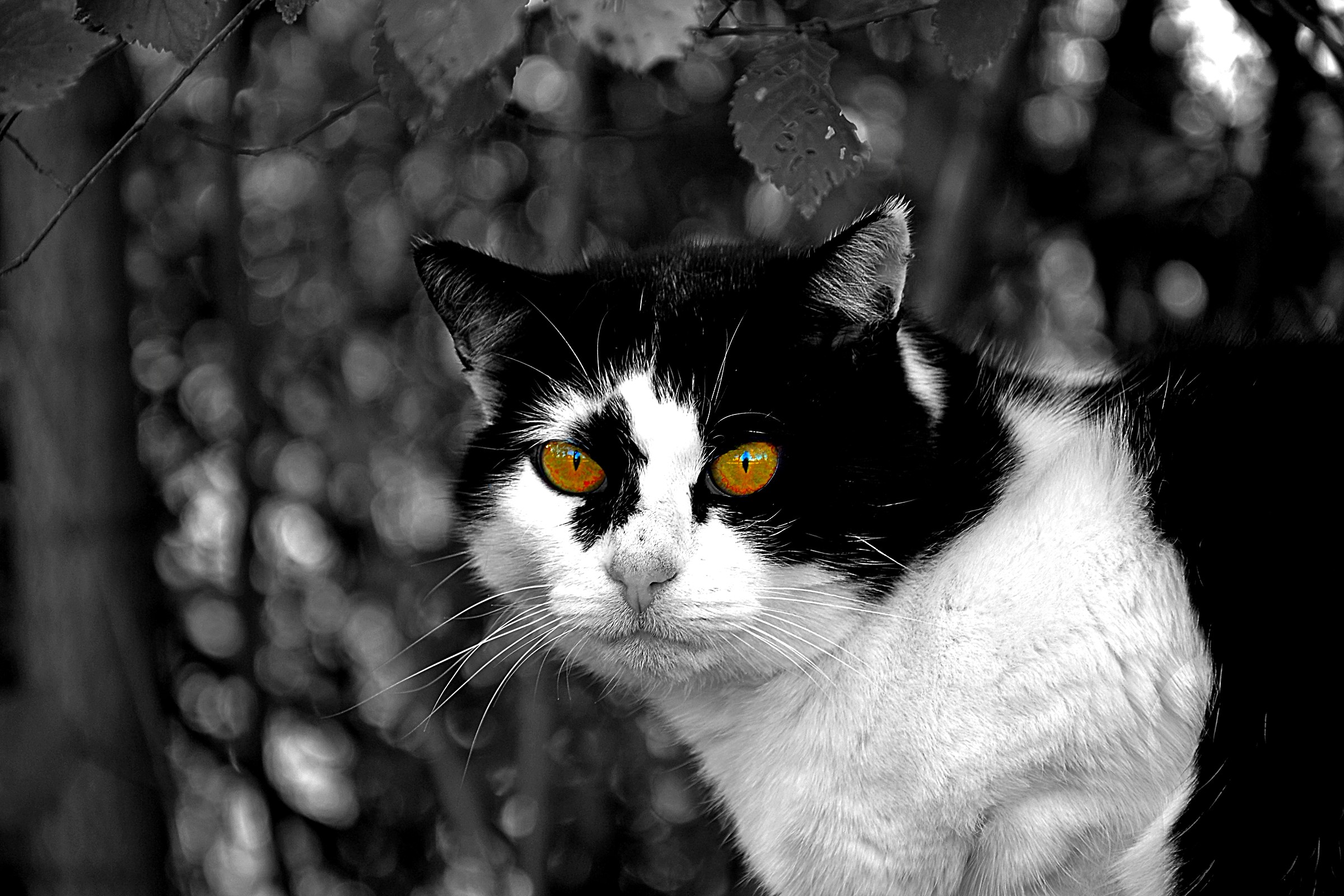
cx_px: 672
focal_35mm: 158
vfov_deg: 8.7
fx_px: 5880
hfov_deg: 13.0
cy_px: 448
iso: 100
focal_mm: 105
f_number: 5.6
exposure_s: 1/40
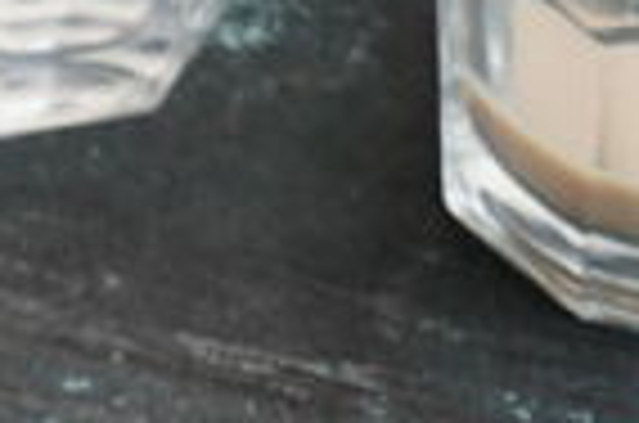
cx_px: -1269
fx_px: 6960
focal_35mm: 393
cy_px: 99
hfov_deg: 5.0
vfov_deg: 3.5
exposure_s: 1/160
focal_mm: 58
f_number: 8
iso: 1000
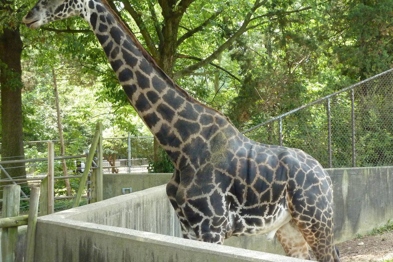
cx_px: 218
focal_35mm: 72
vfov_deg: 18.9
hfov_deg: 28.1
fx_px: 786
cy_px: 105
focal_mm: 9.7
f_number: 3.9
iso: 400
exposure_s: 1/250
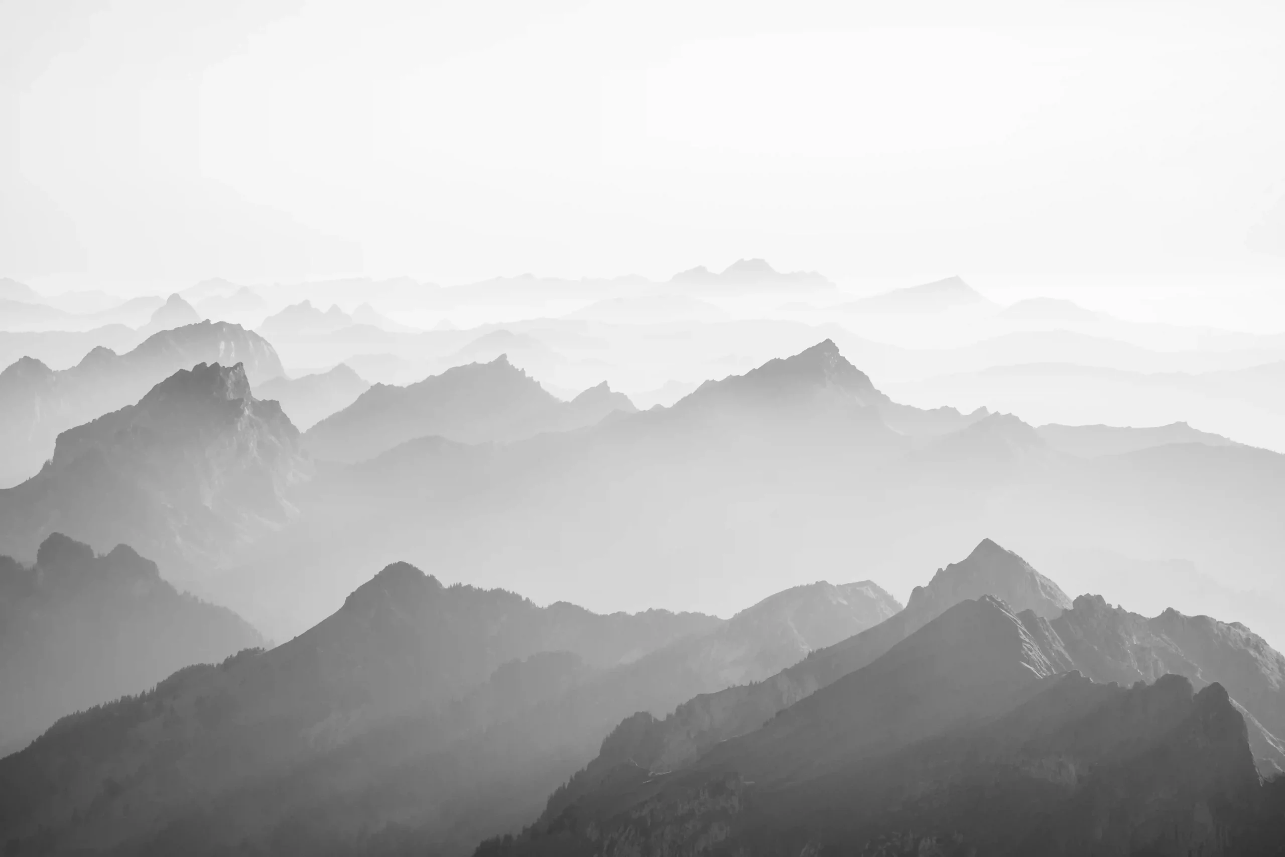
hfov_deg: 12.2
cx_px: 642
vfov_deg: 8.2
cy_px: 428
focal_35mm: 168
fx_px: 5997
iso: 500
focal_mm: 168
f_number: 5.6
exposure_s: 1/2000
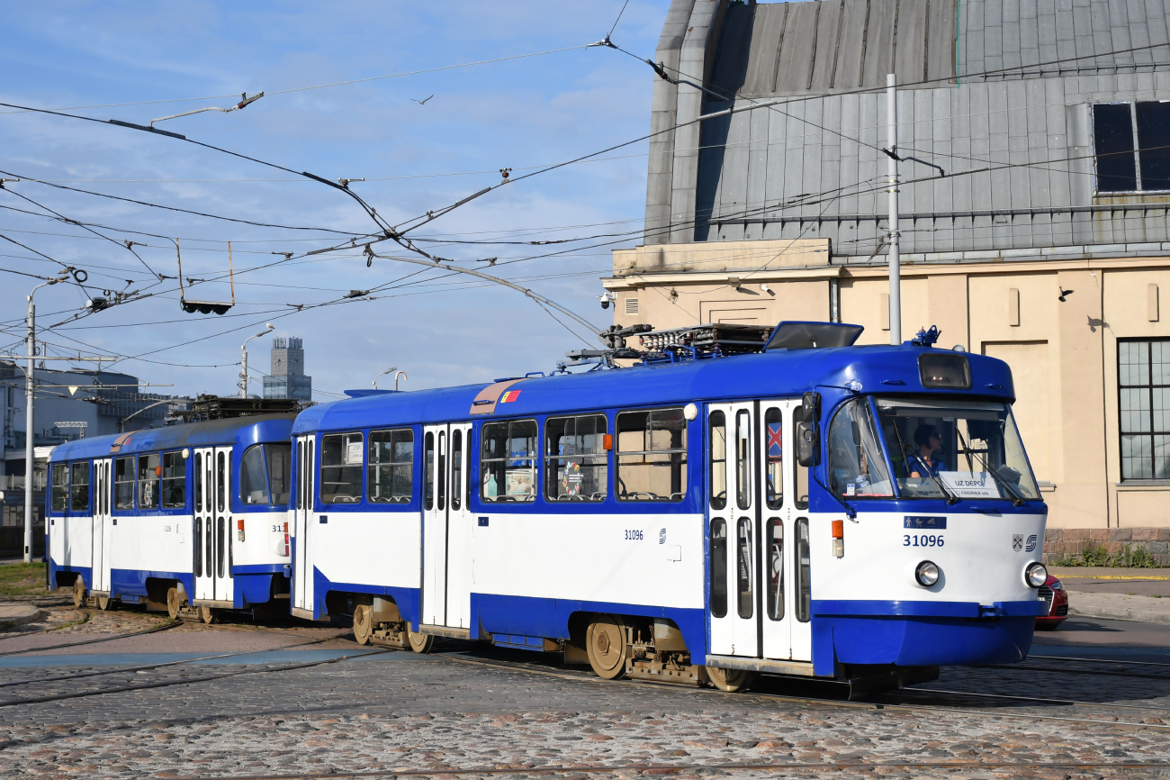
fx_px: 1949
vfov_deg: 22.6
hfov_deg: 33.4
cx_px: 585
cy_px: 390
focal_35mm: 60
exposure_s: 1/1250
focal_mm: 40
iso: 200
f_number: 5.6
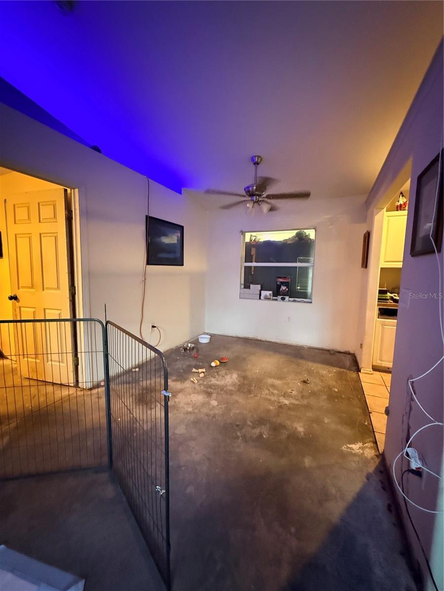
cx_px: 222
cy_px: 296
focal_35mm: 14
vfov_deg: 102.1
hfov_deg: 85.7
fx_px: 239
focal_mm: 2.22
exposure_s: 1/40
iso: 1600
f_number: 2.2
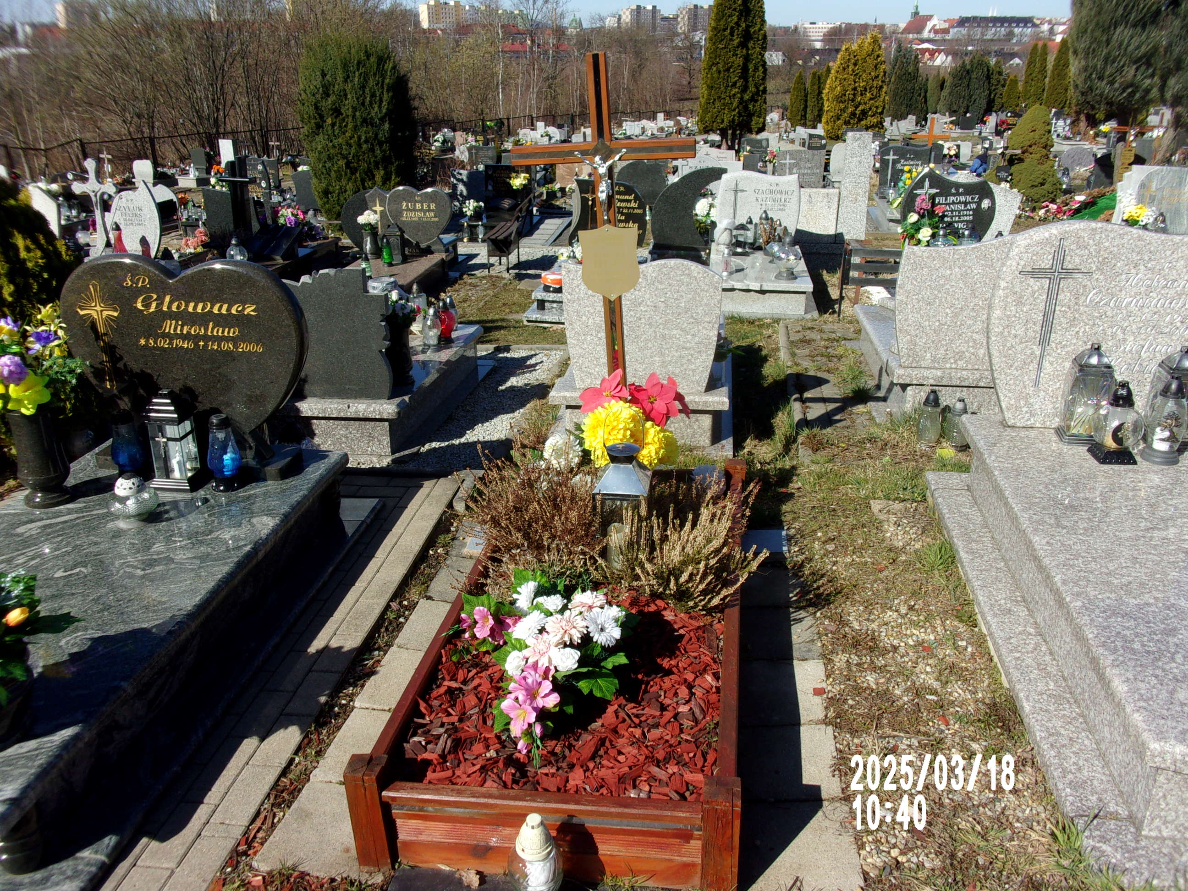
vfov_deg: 49.7
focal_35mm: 28
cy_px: 446
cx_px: 594
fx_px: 961
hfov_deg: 63.4
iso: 80
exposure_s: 1/105
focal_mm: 5.1
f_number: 10.8
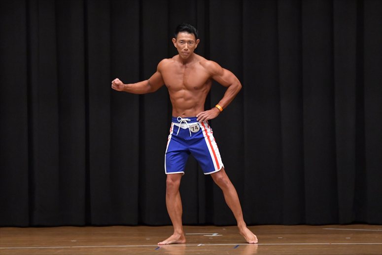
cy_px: 128
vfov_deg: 5.7
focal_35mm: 240
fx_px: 2545
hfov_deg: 8.6
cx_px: 191
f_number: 5.6
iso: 6400
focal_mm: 160
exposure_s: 1/400
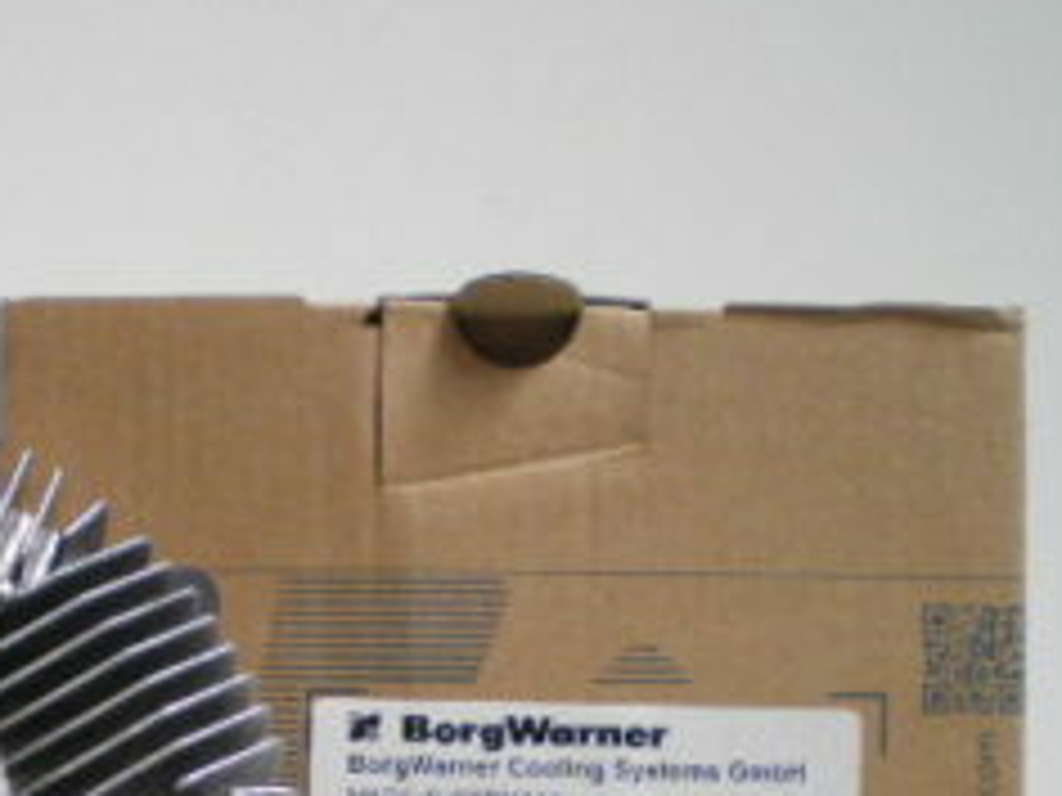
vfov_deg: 17.7
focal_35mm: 82
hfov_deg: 23.0
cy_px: 726
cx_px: 40
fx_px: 2516
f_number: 3.1
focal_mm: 6.3
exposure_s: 1/30
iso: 400
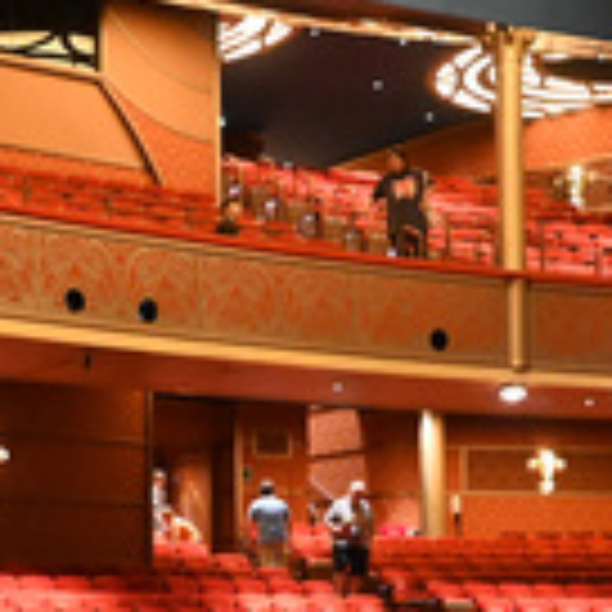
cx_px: 50
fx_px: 1920
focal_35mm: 96
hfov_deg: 17.8
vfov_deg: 17.5
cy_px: 659
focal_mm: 24
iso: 8000
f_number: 4
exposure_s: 1/60
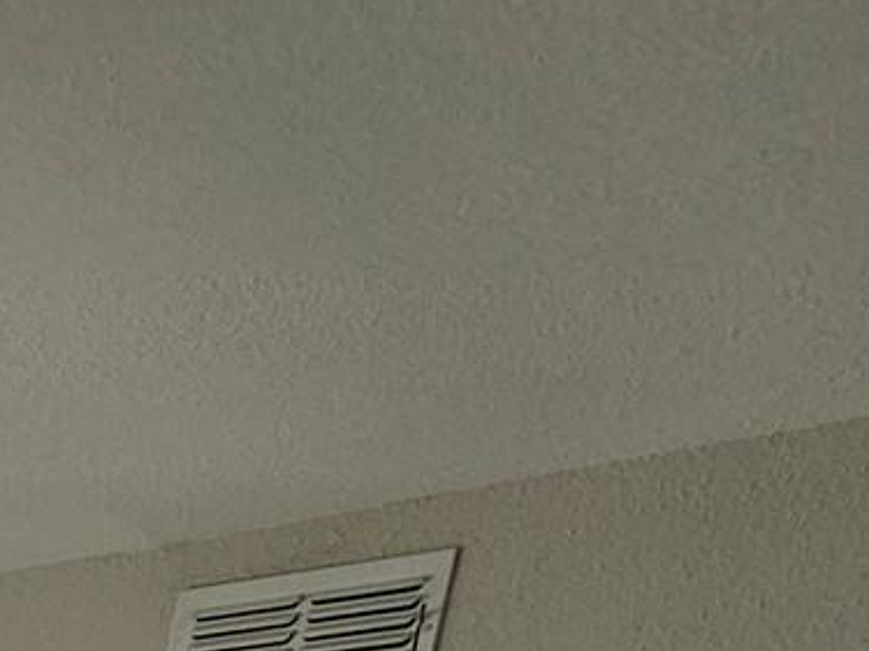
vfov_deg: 13.1
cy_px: 1717
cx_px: -990
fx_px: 1782
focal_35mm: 71
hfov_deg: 17.2
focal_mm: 2.2
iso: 50
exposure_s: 1/120
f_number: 2.2
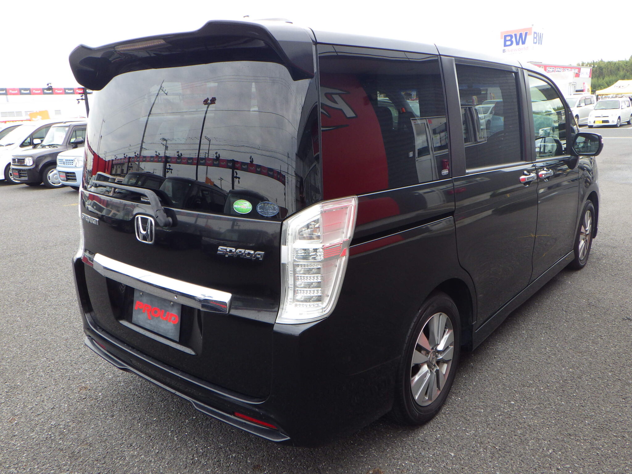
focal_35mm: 28
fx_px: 511
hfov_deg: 63.4
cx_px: 316
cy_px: 237
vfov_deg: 49.7
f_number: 4.2
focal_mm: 5
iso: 125
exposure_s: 1/125
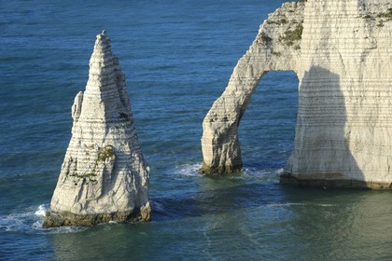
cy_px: 130
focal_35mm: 135
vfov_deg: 10.2
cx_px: 196
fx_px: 1470
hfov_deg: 15.2
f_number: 9
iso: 200
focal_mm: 135
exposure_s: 1/250
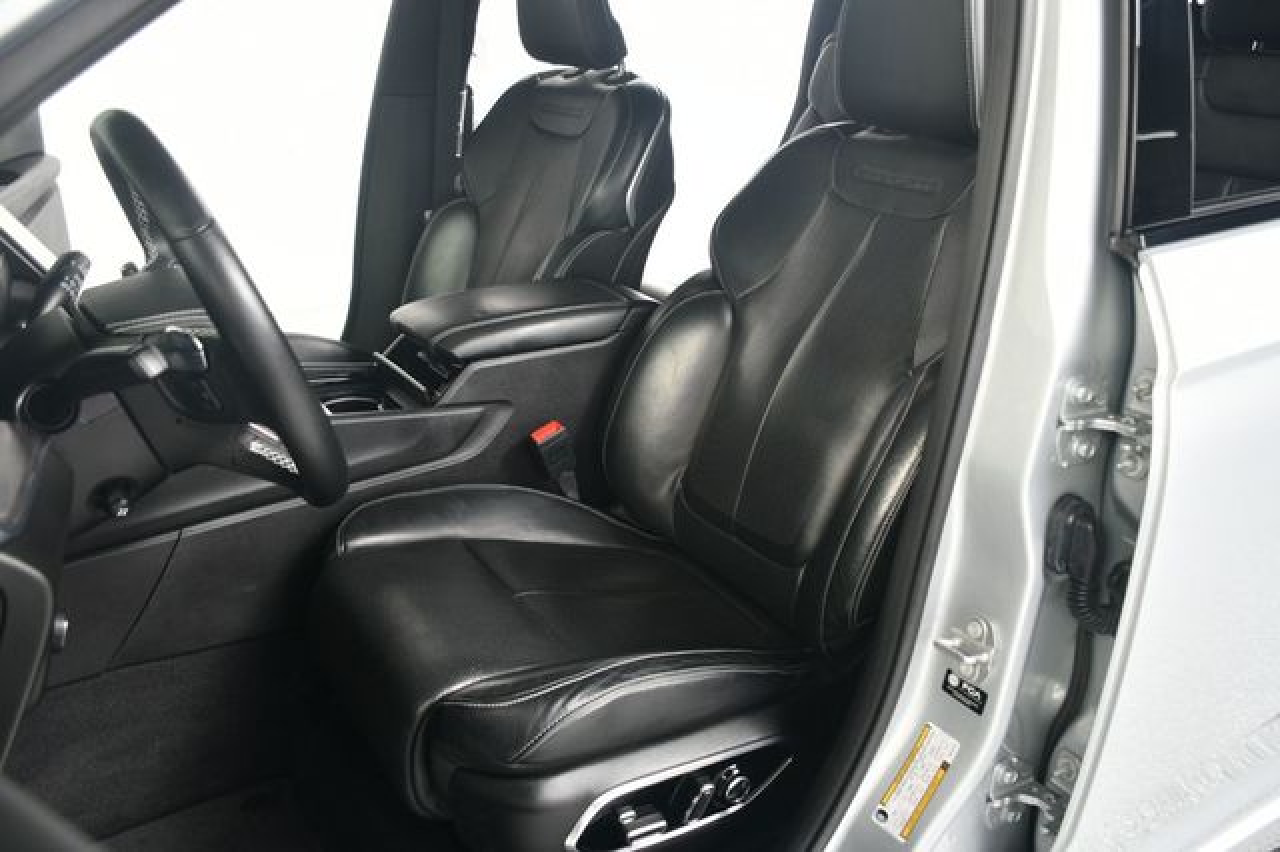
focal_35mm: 33
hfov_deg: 57.2
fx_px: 1173
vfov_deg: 39.9
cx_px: 640
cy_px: 426
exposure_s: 1/160
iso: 100
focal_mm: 22
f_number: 3.5
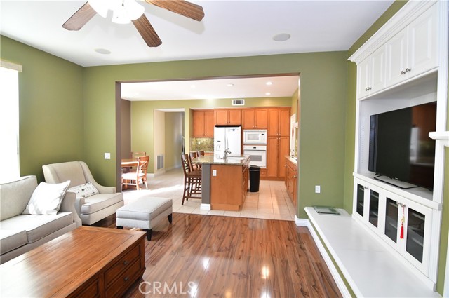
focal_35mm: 16
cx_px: 224
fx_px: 199
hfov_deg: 96.8
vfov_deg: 73.6
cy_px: 149
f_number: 4.5
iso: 2000
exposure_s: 1/200
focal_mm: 11
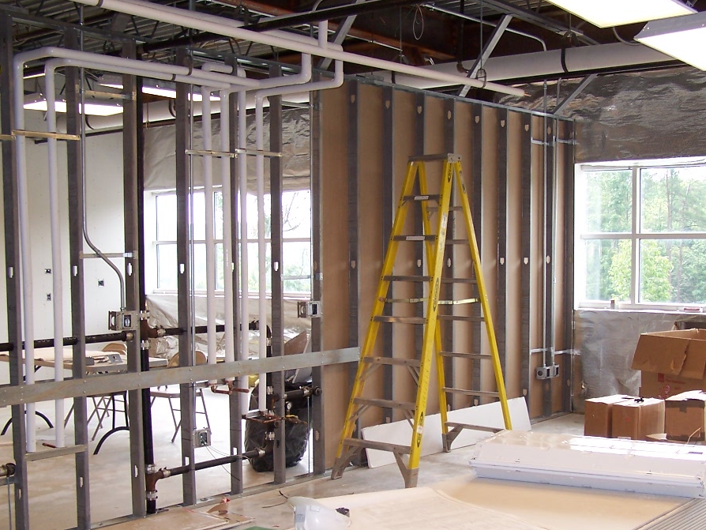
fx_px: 1040
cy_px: 351
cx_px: 400
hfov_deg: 37.4
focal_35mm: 51
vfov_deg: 28.4
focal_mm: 6.3
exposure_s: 1/60
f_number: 2.8
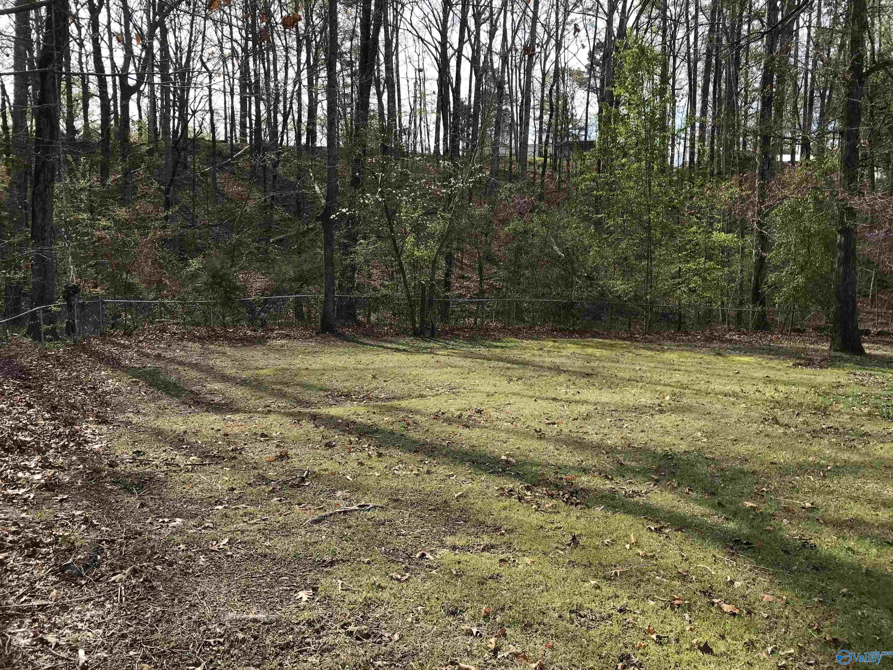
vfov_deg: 49.7
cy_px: 335
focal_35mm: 28
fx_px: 722
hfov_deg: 63.4
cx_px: 446
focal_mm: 3.99
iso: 20
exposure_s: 1/736
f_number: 1.8
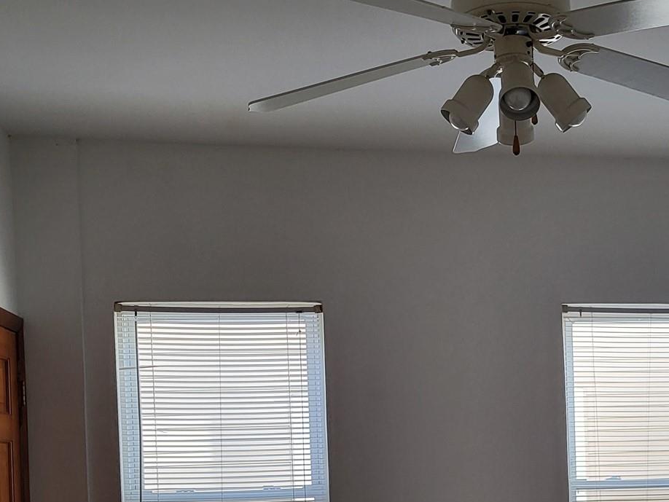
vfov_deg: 24.2
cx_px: 554
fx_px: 1121
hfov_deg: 32.2
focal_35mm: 58
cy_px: 490
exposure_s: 1/120
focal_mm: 5.4
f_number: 1.8
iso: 160
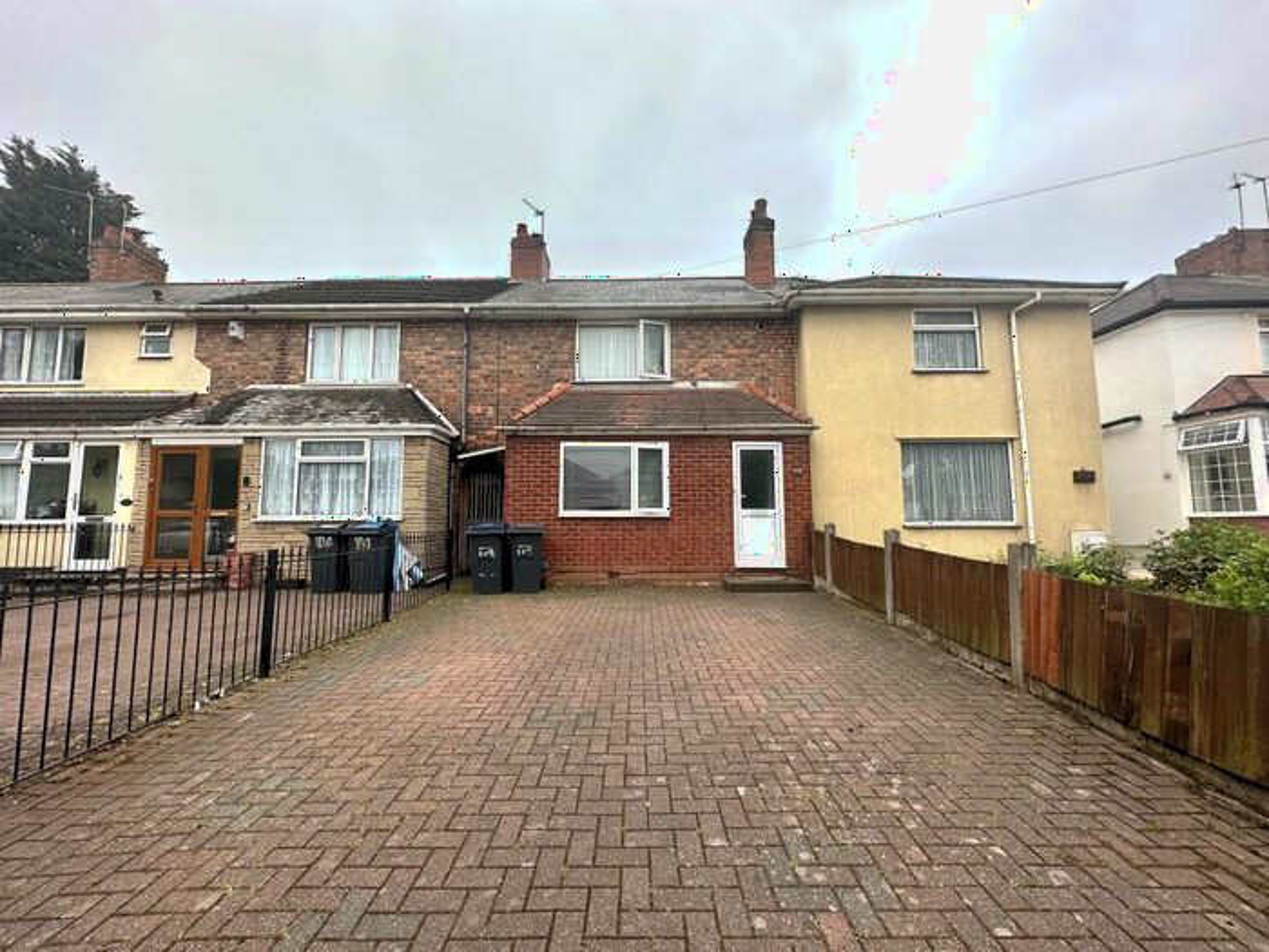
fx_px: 513
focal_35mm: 14
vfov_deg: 85.7
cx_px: 634
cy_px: 476
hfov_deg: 102.1
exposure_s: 1/764
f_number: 2.2
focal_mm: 2.22
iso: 50
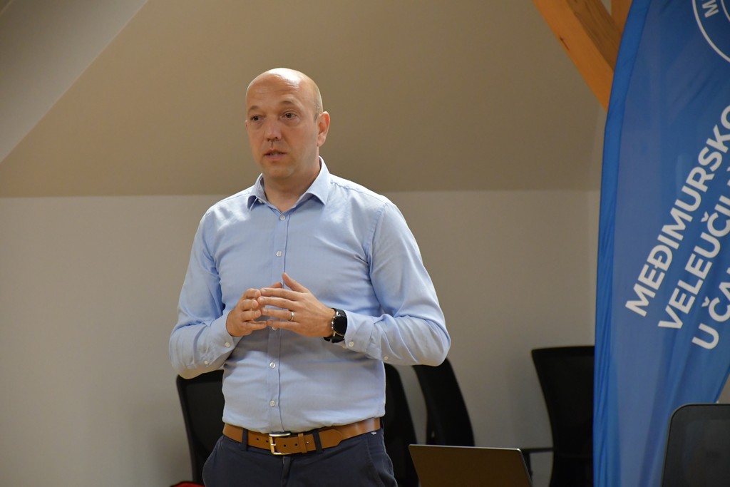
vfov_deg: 8.2
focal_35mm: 168
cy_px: 244
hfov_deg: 12.2
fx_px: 3407
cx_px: 365
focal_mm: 112
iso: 3200
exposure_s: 1/125
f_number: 5.6
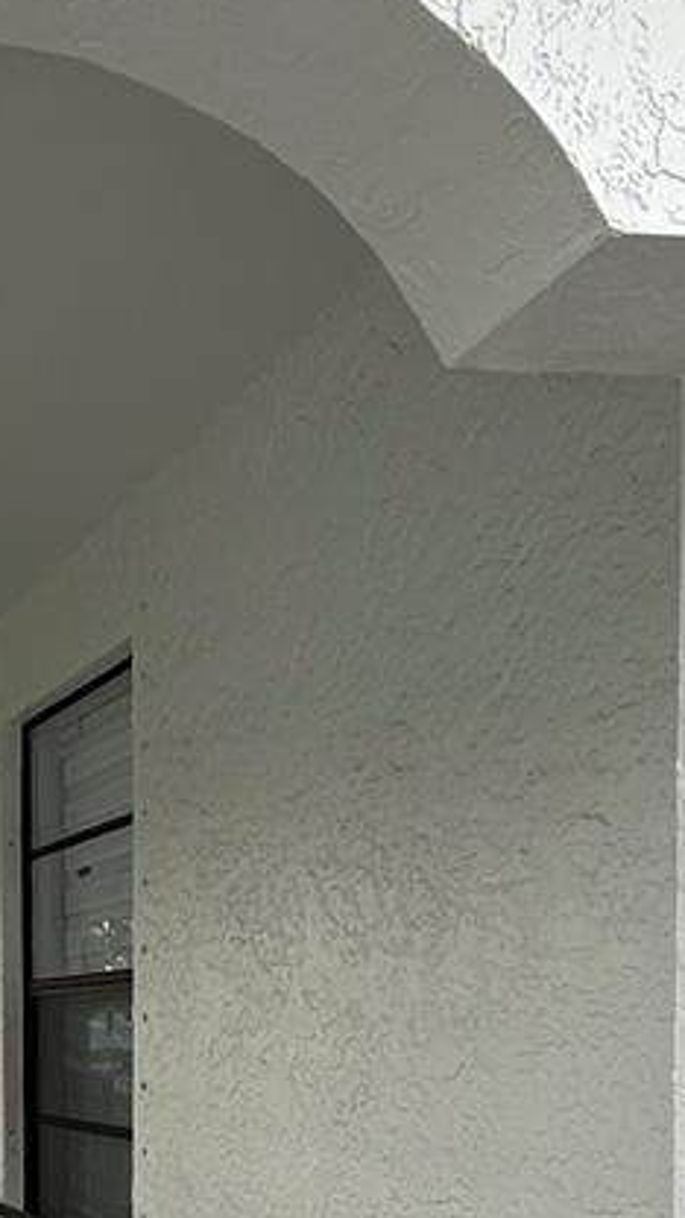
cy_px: 1104
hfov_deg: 22.9
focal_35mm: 44
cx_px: -290
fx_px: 1421
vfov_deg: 42.4
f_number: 2.2
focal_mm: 2.22
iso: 50
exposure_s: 1/99
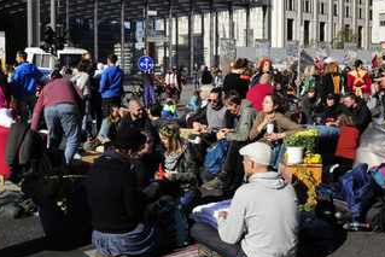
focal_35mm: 49
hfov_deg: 40.5
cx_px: 199
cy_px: 103
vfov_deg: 27.7
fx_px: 521
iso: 3200
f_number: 20
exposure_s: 1/1600
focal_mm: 23
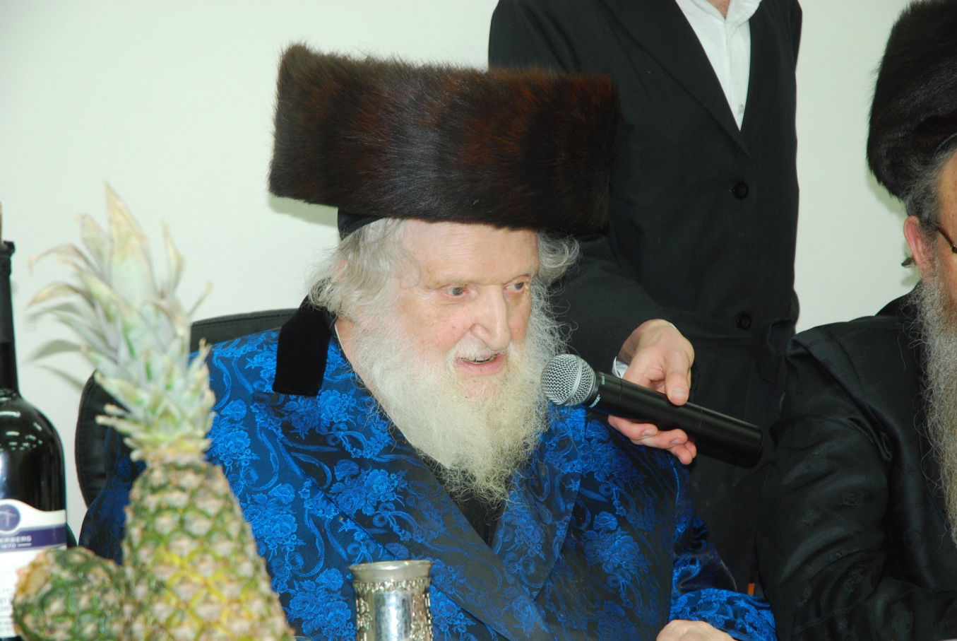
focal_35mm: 105
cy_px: 320
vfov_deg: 13.1
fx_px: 2795
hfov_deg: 19.4
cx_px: 478
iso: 400
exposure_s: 1/60
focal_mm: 70
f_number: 4.5
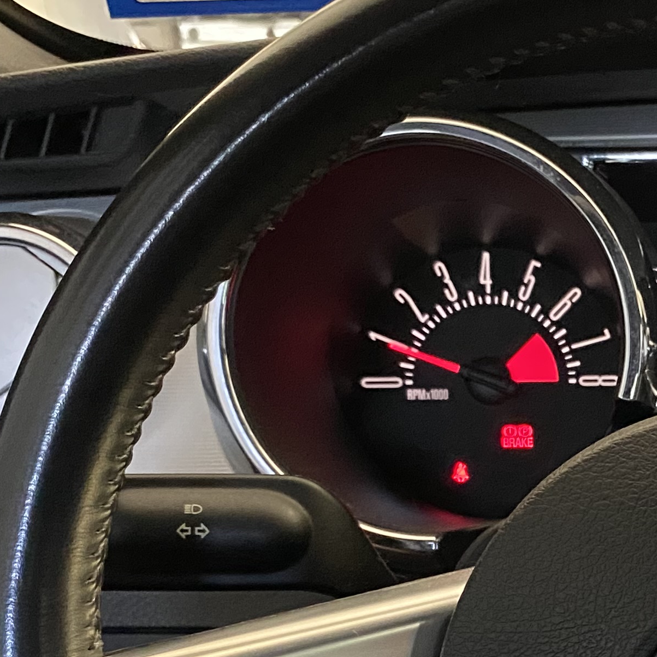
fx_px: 1653
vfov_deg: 21.8
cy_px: 634
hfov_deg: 20.7
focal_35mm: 77
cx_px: 824
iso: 800
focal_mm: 4.25
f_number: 1.8
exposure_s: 1/30
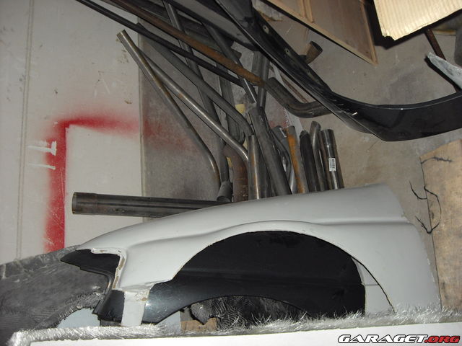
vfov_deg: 38.7
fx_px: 494
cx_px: 231
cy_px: 173
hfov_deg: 50.1
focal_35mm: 37
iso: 100
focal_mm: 6.2
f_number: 2.7
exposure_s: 1/60
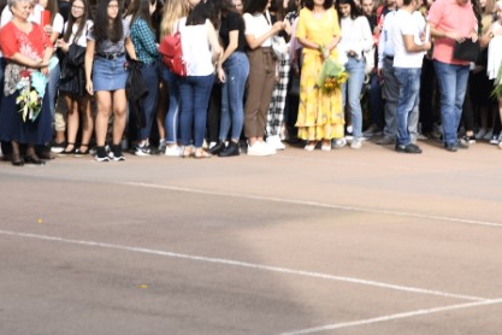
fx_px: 2245
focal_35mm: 161
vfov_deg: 8.5
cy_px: 30
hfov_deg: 12.7
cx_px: 397
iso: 64
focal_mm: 70
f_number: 3.5
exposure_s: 1/250
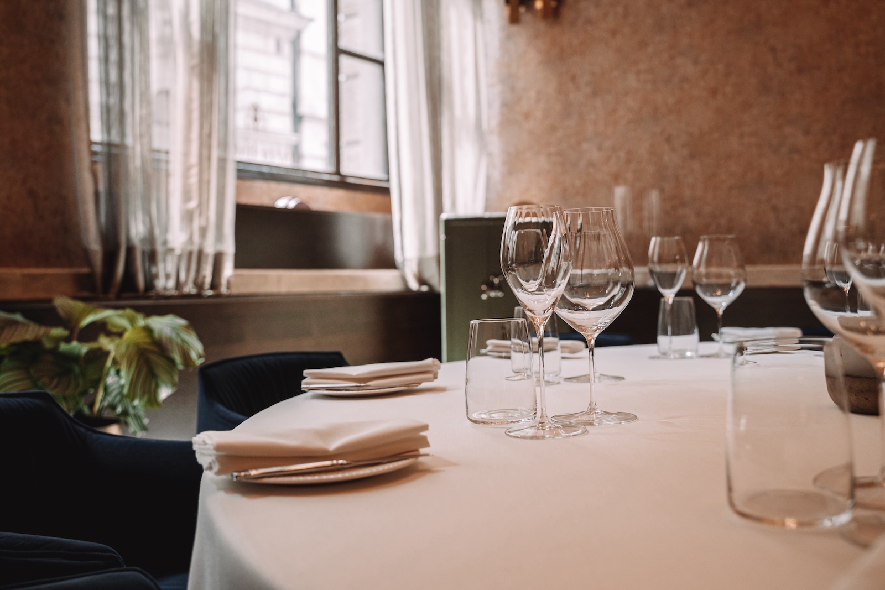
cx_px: 442
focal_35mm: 37
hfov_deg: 51.9
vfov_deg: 35.9
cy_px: 295
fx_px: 910
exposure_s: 1/160
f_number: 4
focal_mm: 37
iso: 1250
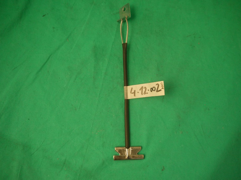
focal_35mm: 32
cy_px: 90
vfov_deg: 44.2
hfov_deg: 56.8
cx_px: 120
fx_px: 223
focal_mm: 16
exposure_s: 1/125
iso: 800
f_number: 3.8
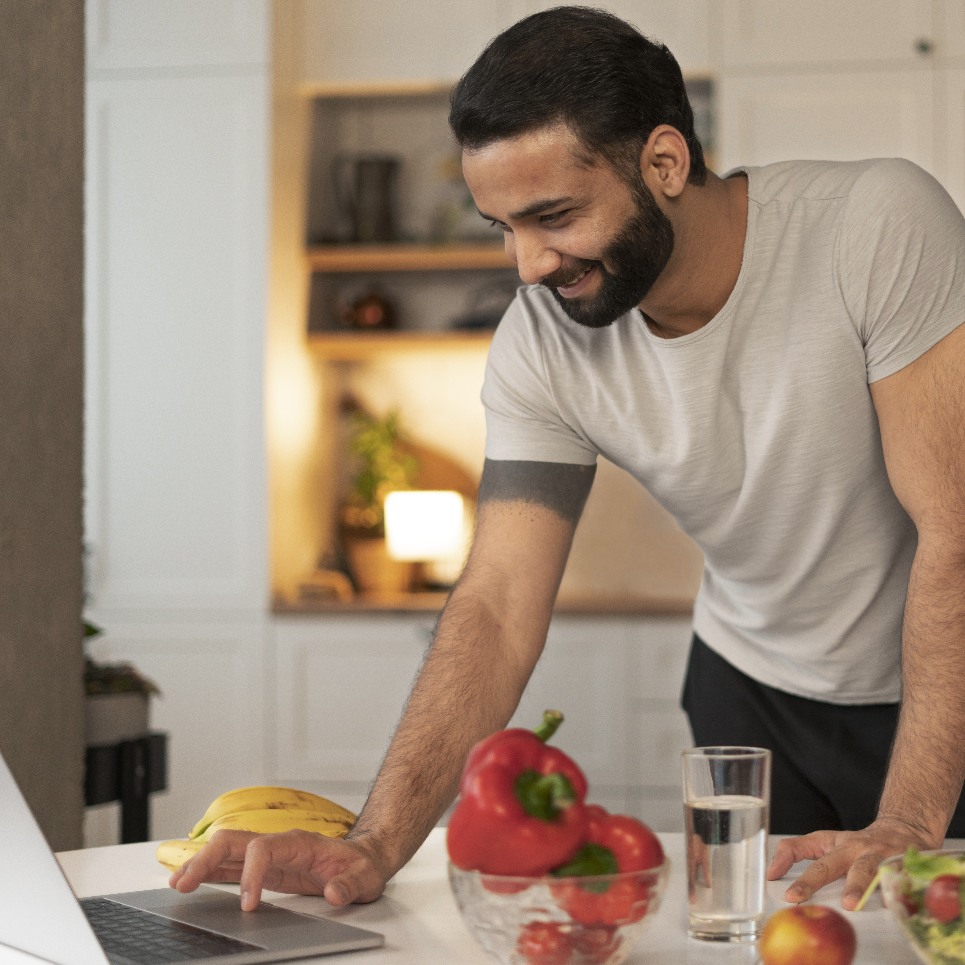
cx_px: 677
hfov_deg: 26.7
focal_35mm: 64
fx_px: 2019
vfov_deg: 26.9
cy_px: 483
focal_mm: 50
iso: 500
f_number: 1.8
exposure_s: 1/160
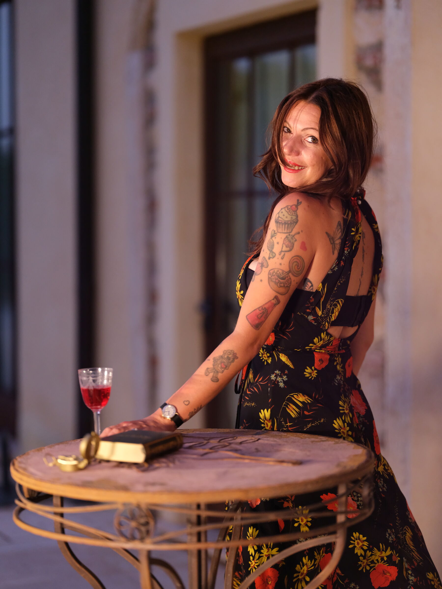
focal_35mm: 87
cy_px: 294
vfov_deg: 22.5
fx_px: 1481
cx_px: 221
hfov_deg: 17.0
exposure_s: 1/220
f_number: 2
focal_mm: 110
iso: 4000
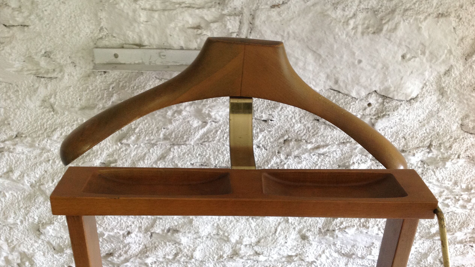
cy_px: 157
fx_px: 491
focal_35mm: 39
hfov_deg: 51.6
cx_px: 240
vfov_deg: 30.4
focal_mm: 4.28
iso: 125
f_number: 2.4
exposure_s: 1/15
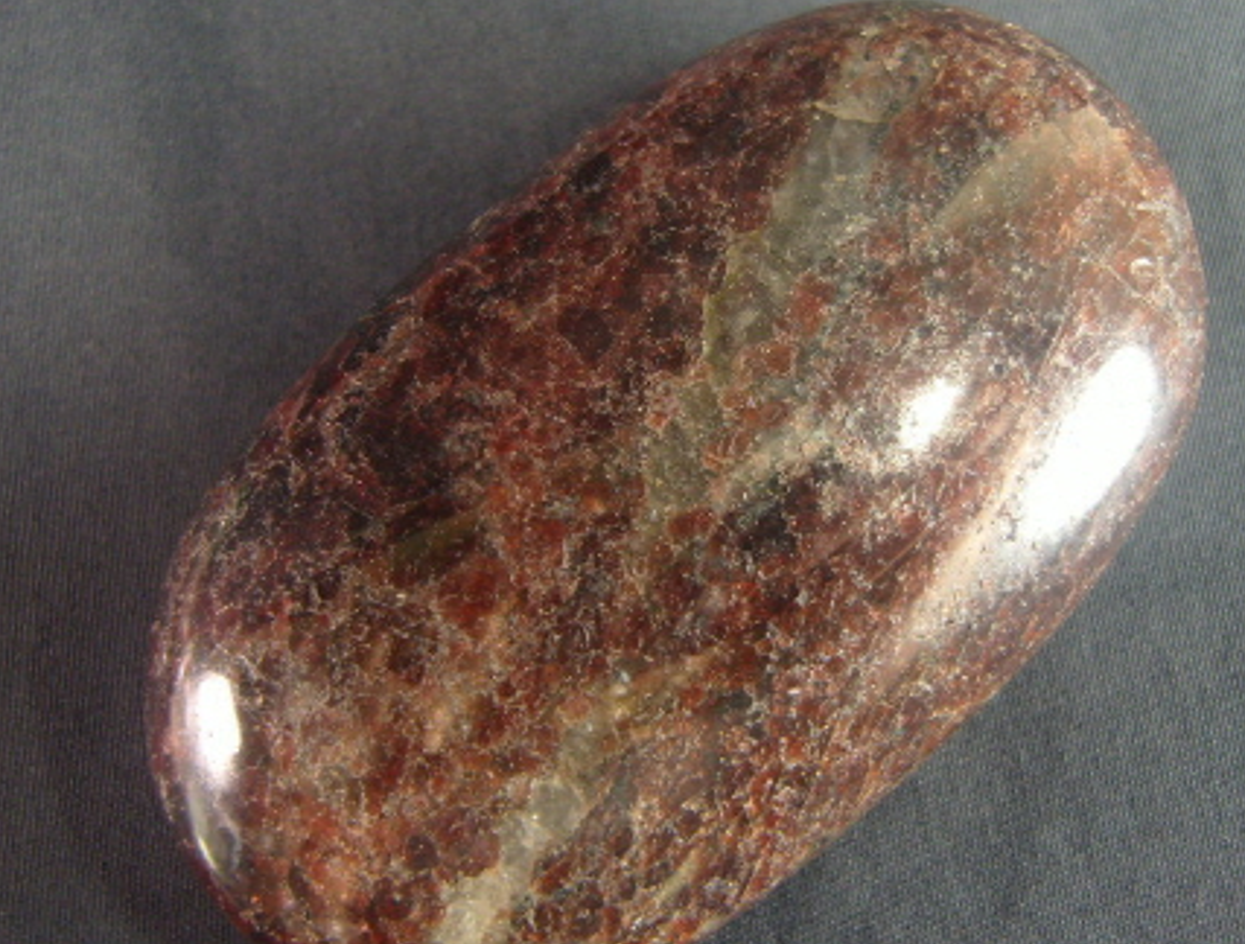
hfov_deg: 45.5
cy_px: 489
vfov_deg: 35.4
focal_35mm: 41
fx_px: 1481
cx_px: 691
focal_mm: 7.4
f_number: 2.8
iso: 111
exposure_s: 1/30
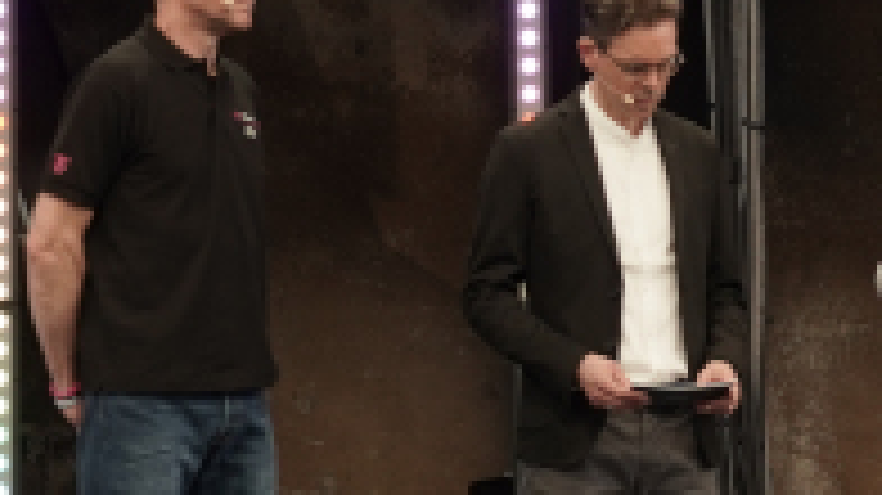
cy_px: -140
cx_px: 536
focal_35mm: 305
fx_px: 7129
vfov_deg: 4.0
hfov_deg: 7.1
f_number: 4
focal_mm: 61
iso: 640
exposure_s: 1/320
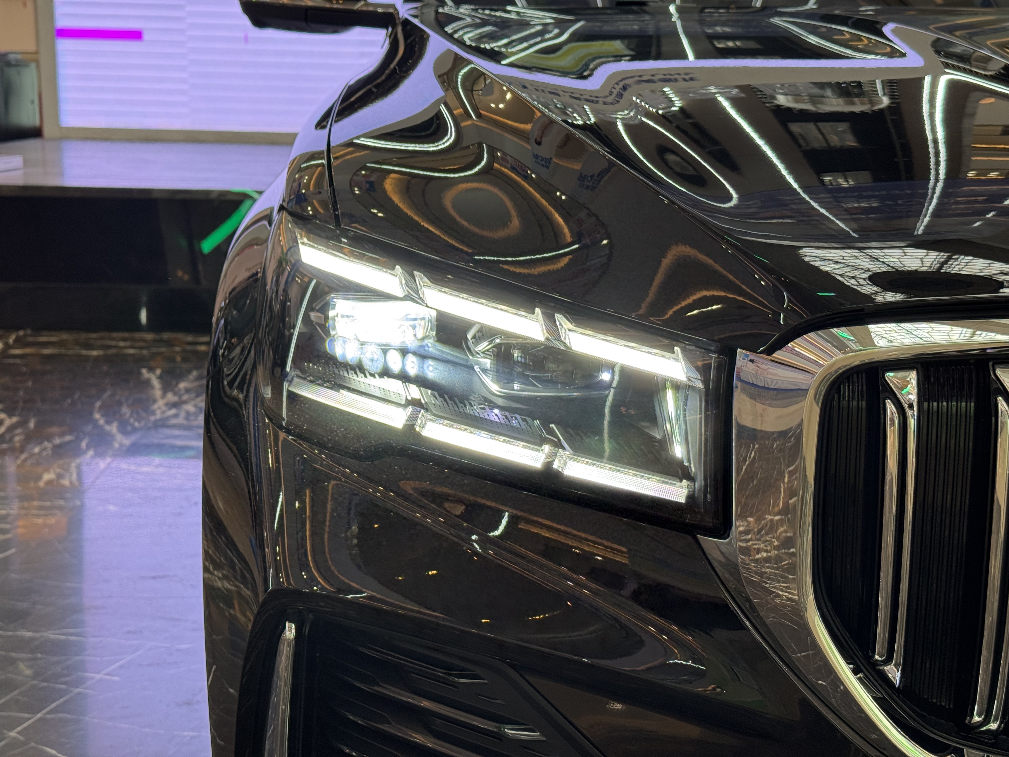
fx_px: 1399
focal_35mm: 48
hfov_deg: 39.7
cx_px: 504
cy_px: 378
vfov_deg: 30.3
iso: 50
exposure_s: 1/62
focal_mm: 6.76
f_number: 1.78
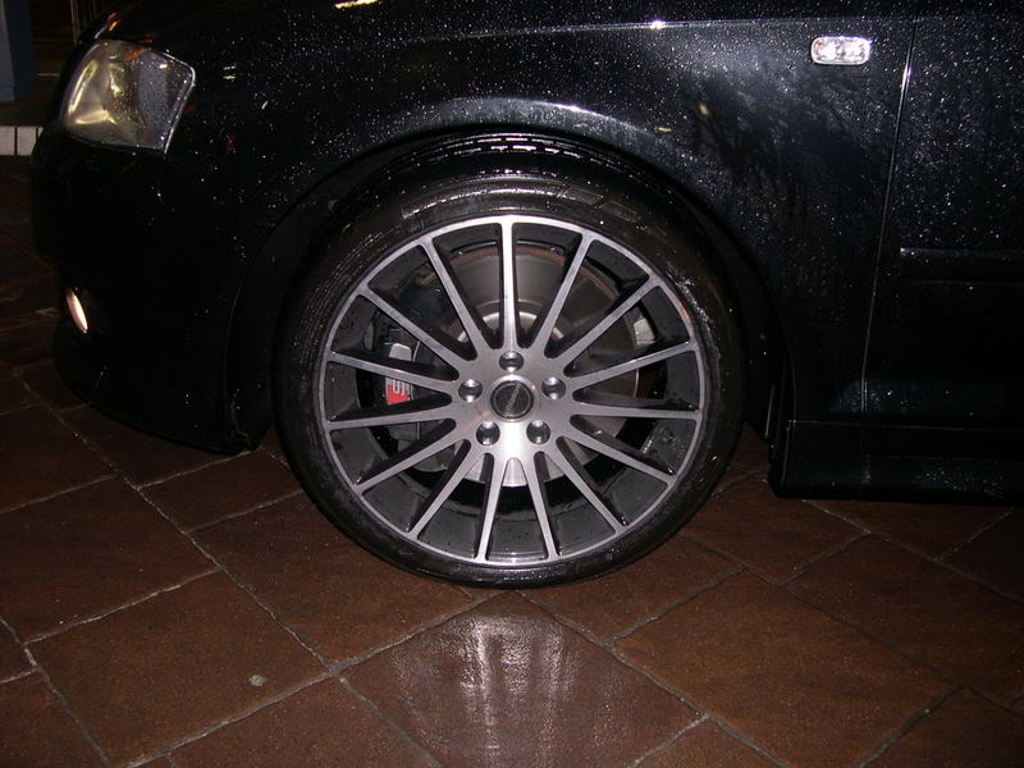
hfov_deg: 49.0
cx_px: 512
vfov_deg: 37.7
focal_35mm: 38
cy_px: 384
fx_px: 1124
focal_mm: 8
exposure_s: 1/60
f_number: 2.8
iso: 126
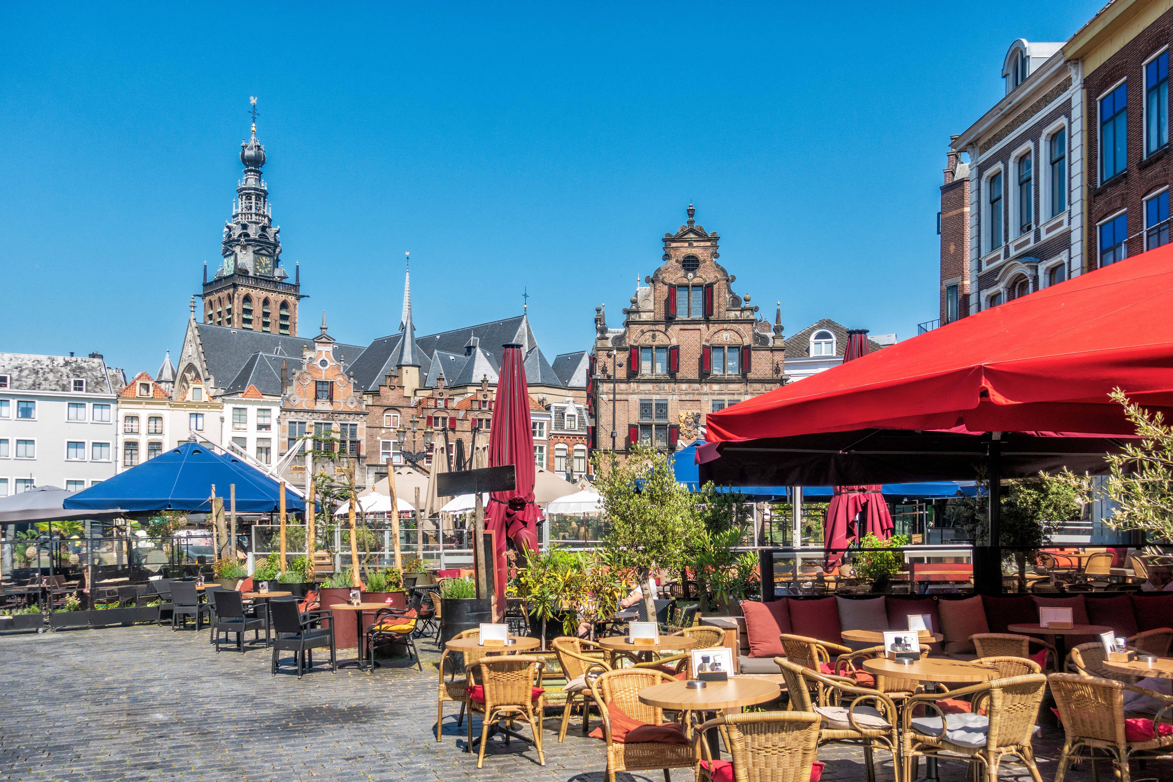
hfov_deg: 61.9
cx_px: 586
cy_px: 391
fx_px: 977
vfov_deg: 43.6
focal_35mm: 30
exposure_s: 1/1000
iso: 100
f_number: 3.5
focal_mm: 11.1
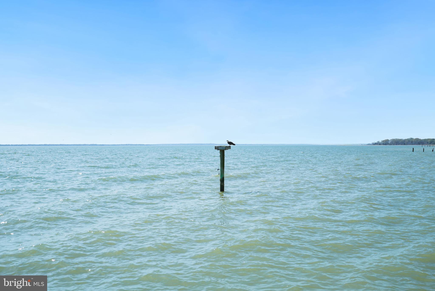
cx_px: 218
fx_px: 423
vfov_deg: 37.9
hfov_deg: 54.4
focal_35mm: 35
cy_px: 146
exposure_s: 1/1000
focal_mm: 35
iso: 320
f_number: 8
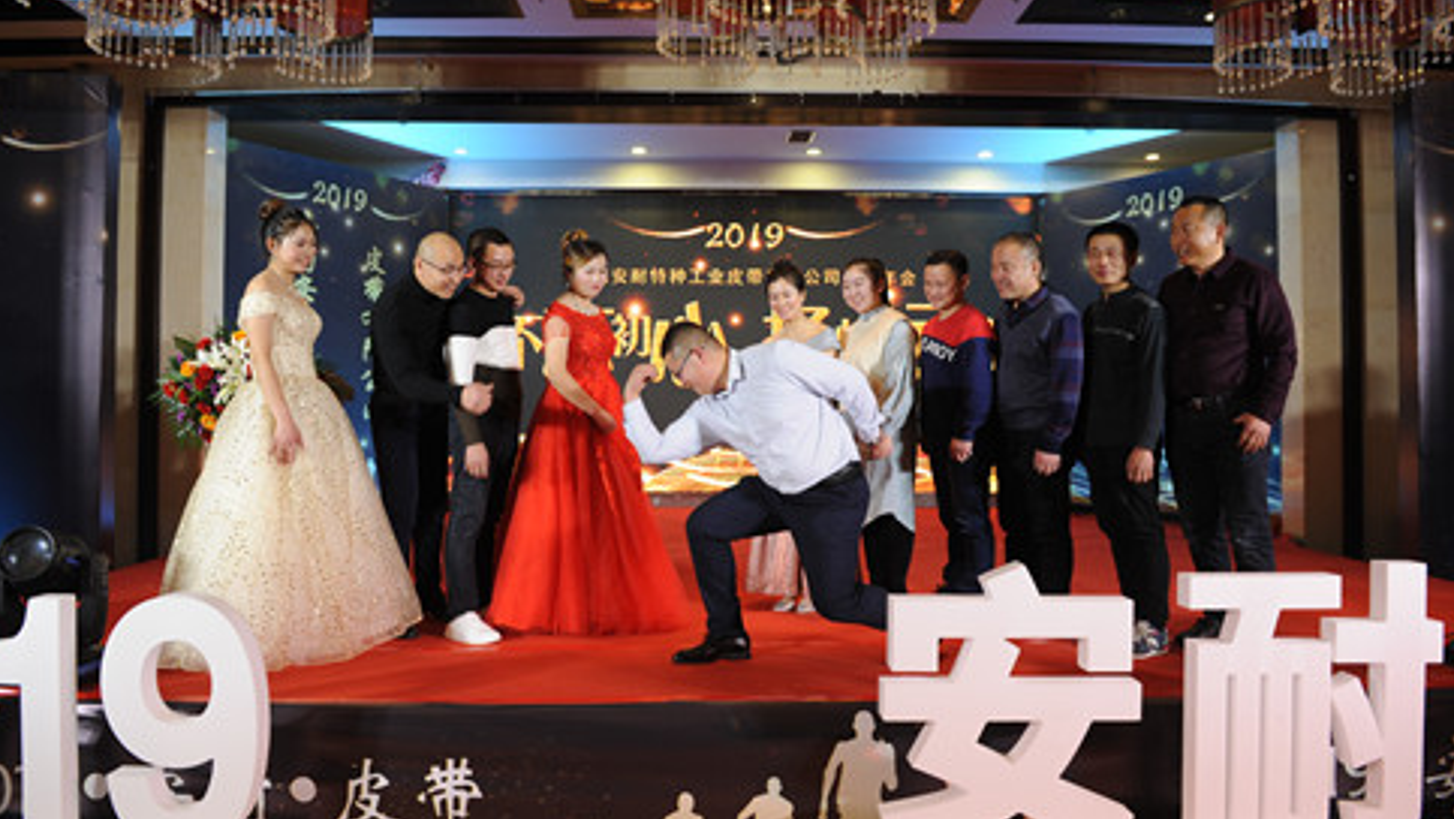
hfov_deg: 71.9
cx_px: 716
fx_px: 1003
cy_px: 388
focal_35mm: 26
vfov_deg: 44.4
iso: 1000
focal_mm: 24
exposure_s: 1/200
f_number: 4
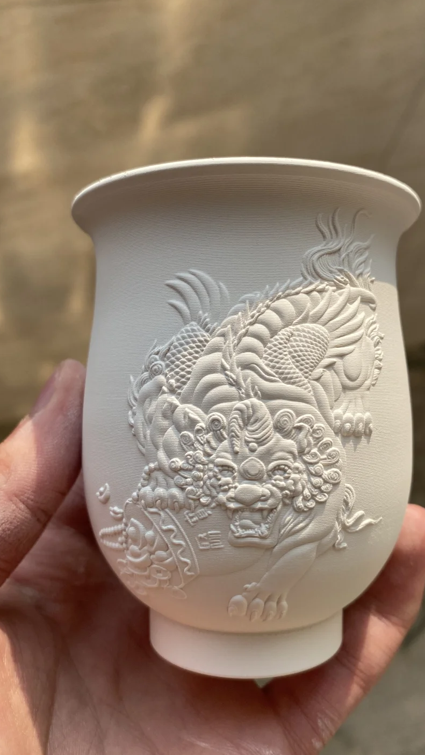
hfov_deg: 40.1
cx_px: 226
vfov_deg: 66.1
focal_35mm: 29
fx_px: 581
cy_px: 374
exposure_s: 1/1866
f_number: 1.8
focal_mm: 4.25
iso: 32
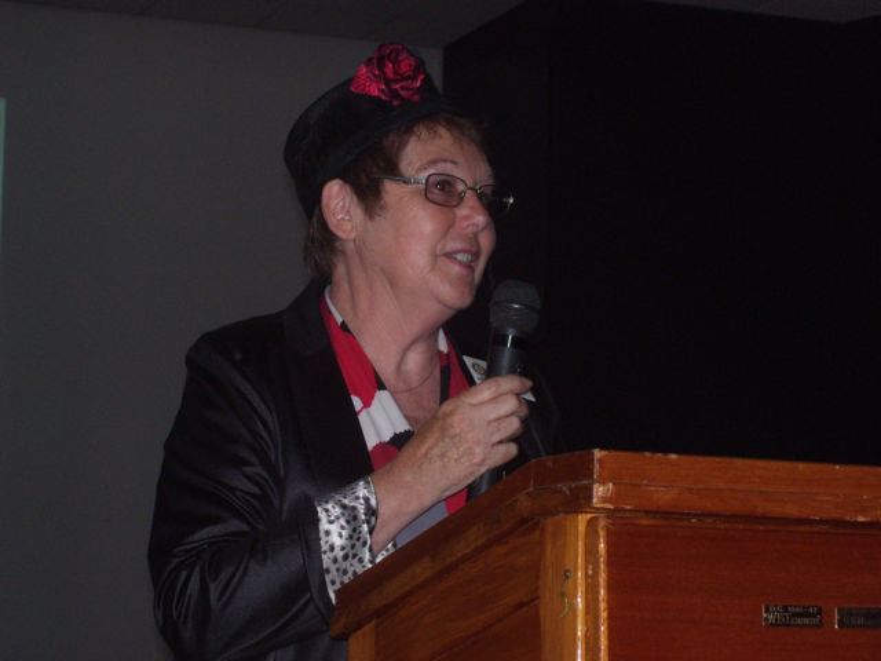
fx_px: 2749
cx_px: 440
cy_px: 330
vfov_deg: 13.7
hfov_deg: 18.2
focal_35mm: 108
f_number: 4.6
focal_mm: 18
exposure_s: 1/90
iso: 200
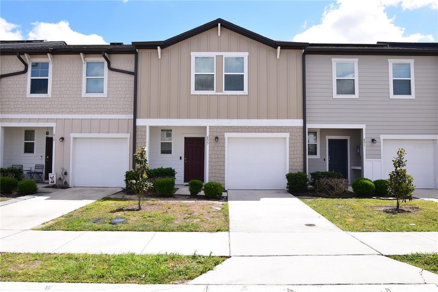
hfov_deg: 73.8
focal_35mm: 24
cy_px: 146
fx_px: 292
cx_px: 219
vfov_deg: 53.1
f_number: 11
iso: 360
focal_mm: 16
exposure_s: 1/500
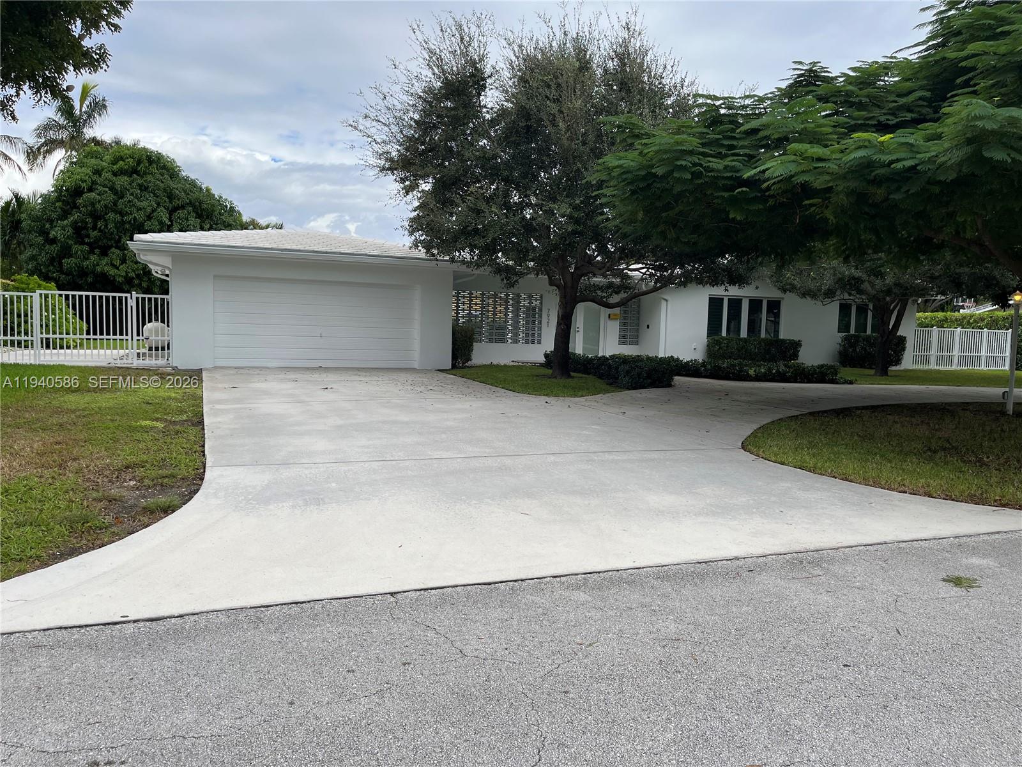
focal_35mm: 26
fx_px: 768
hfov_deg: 67.3
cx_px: 511
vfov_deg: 53.1
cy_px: 384
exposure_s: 1/2358
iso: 50
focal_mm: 5.1
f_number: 1.6
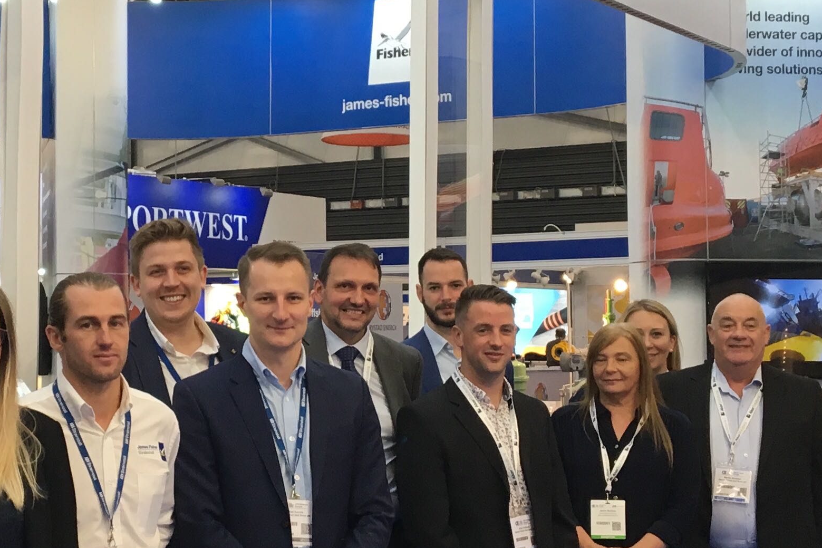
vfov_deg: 17.5
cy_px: 229
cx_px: 209
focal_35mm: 78
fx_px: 1781
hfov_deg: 25.7
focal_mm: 4.15
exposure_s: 1/33
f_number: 2.2
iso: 40
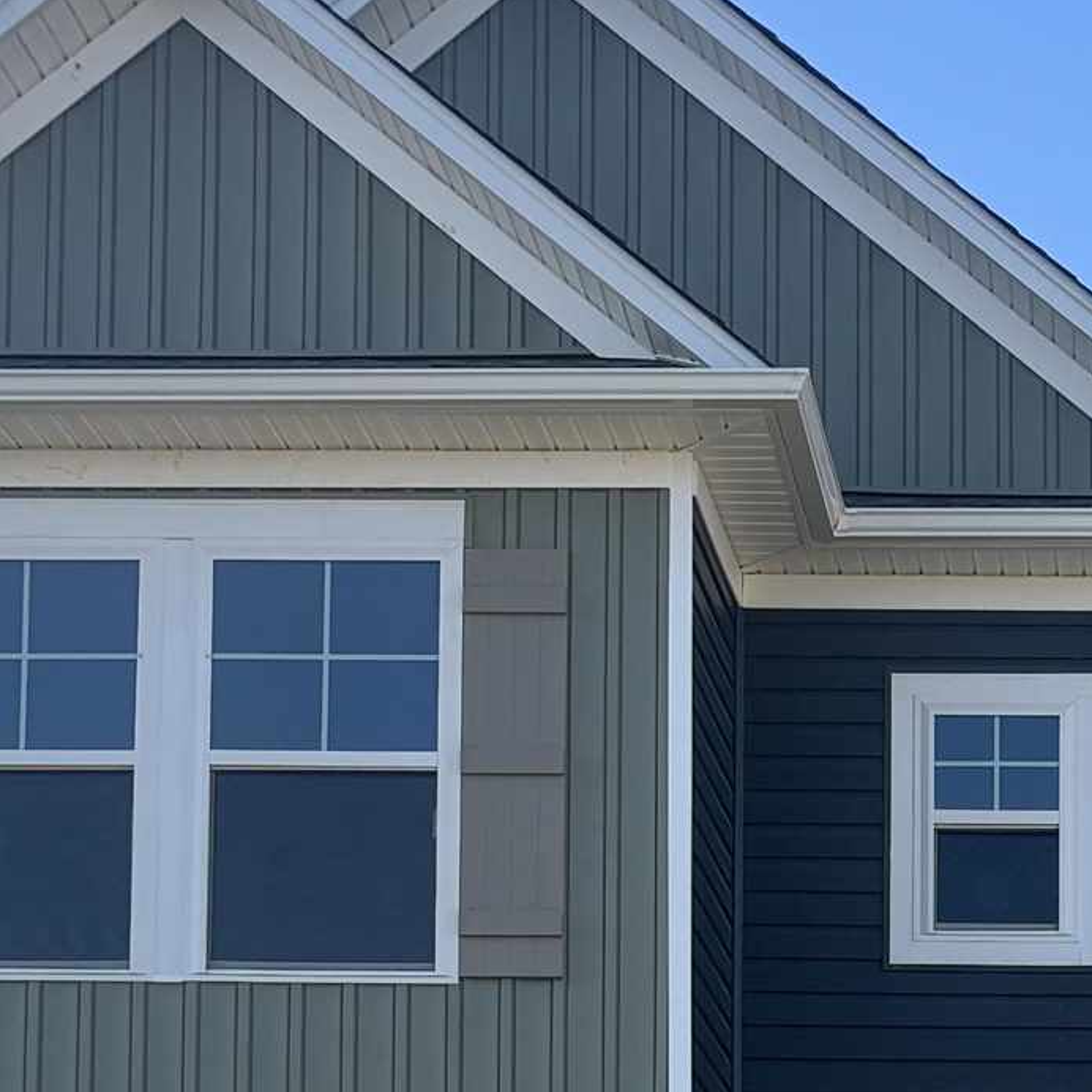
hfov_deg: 16.5
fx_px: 3640
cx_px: 1236
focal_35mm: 102
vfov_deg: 15.9
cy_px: 1559
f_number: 1.6
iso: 50
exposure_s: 1/1499
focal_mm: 5.96
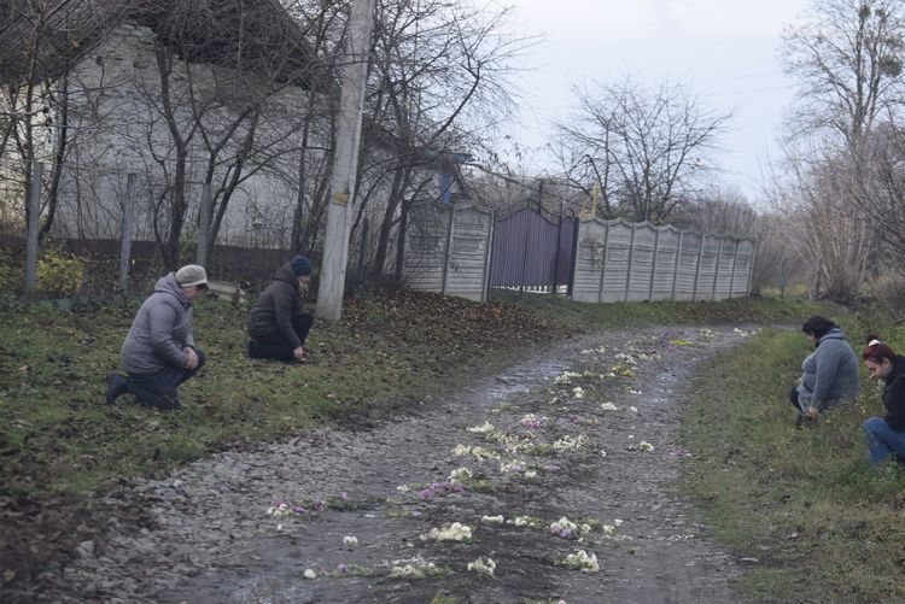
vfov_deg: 16.6
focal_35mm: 82
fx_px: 2075
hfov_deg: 24.6
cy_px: 302
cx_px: 452
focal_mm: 55
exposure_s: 1/160
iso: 400
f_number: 6.3
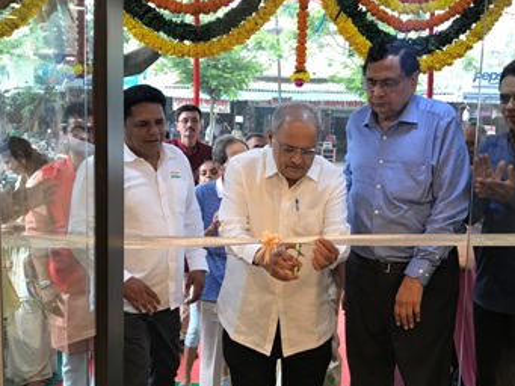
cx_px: 300
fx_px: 699
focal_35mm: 47
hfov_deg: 40.3
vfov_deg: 30.9
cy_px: 214
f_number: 1.8
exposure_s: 1/33
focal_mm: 3.99
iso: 25
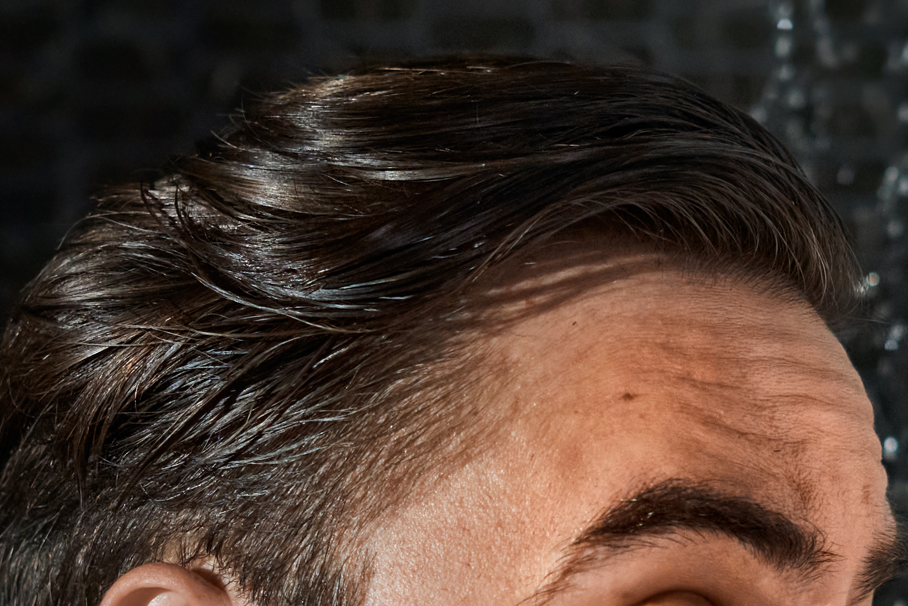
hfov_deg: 10.4
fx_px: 4994
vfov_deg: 6.9
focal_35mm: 198
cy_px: 689
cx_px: 632
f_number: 3.2
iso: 1600
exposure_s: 1/1250
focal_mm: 50
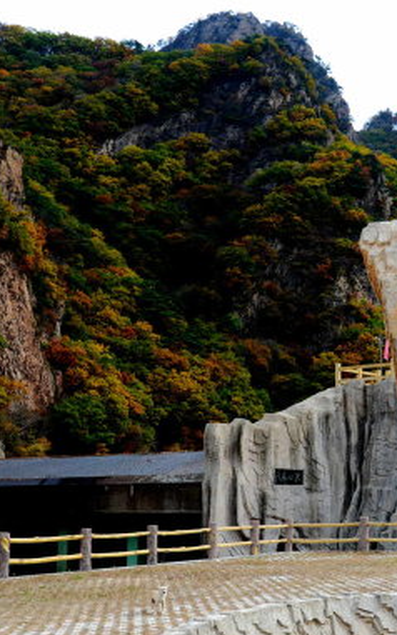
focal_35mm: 59
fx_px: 1022
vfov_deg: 34.5
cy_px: 342
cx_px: 347
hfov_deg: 21.6
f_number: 8
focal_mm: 32
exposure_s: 1/125
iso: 100
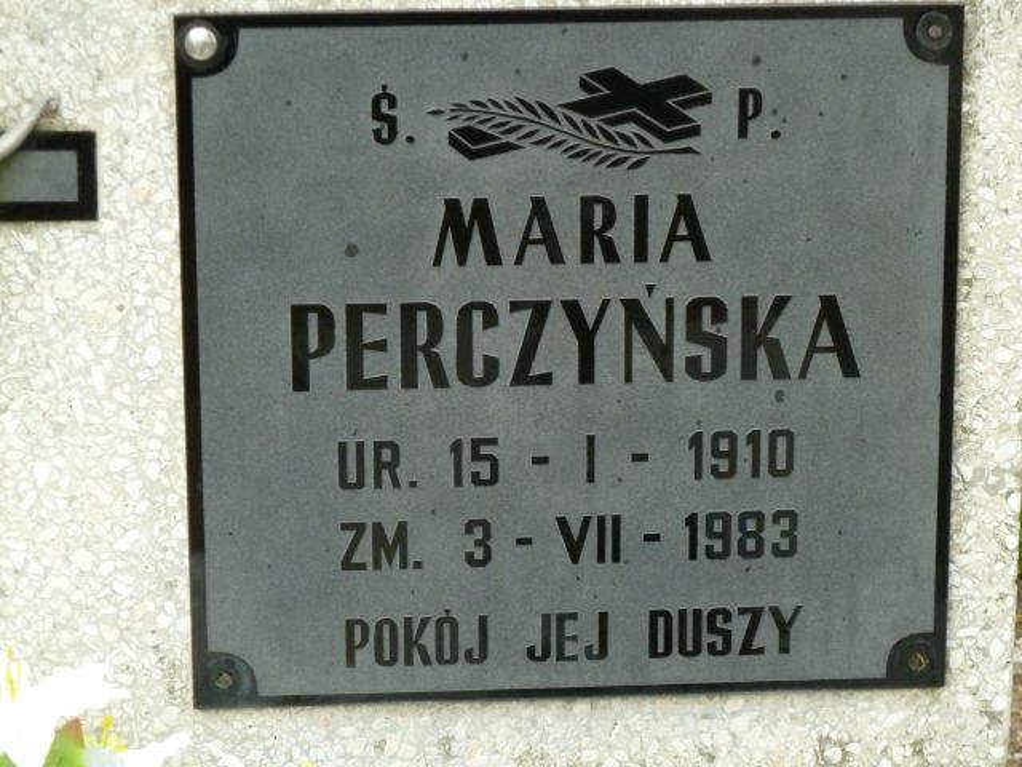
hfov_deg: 13.4
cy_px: 384
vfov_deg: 10.1
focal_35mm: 147
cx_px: 511
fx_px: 4340
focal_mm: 24.1
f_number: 4.5
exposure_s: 1/250
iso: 500
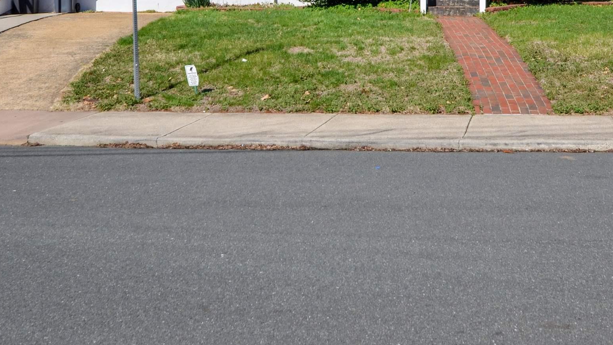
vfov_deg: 18.6
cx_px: 349
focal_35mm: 62
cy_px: -48
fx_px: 1008
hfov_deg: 33.8
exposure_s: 1/320
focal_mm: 20
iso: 100
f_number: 9
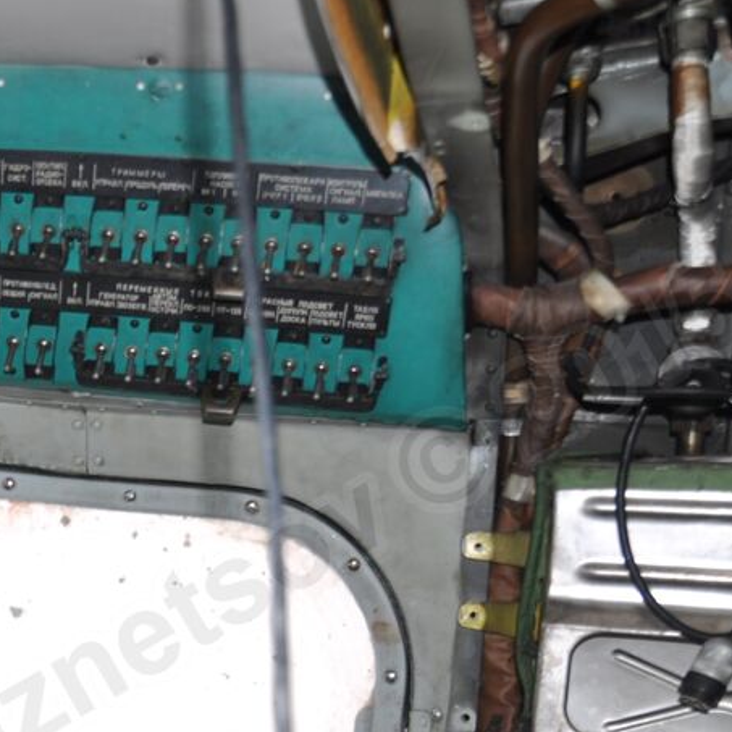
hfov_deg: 24.3
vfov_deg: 27.0
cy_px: 671
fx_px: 1464
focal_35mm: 61
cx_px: -239
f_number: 4
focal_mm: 17
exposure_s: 1/100
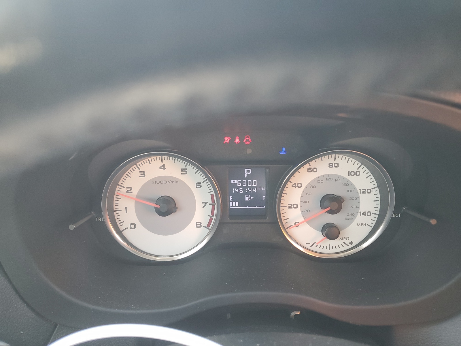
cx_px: 230
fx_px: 346
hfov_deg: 67.3
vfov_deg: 53.1
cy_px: 173
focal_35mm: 26
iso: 68
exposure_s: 1/120
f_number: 1.5
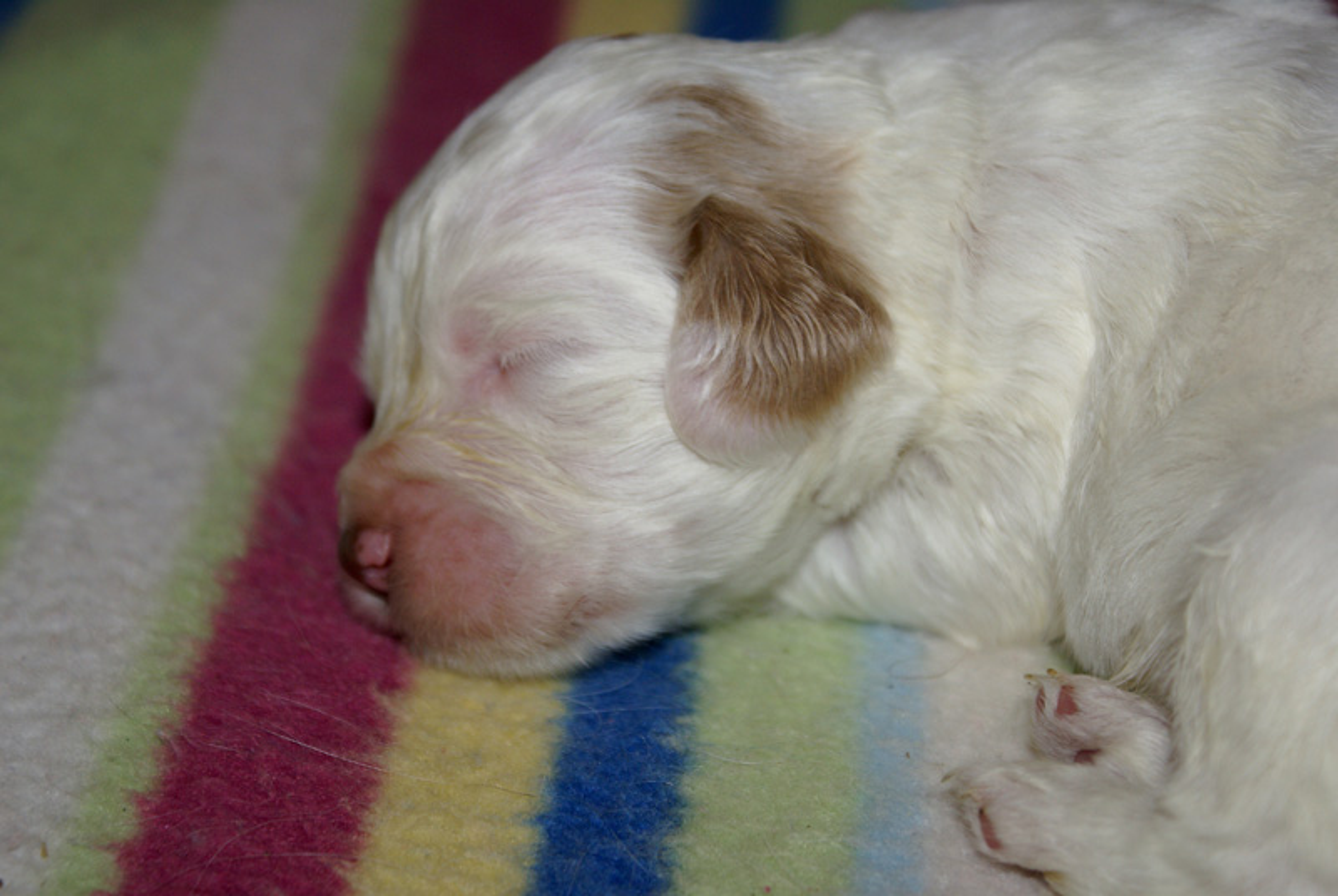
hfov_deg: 19.4
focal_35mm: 105
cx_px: 669
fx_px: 3908
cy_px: 448
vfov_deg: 13.1
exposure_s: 1/125
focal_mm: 70
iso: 400
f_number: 5.6
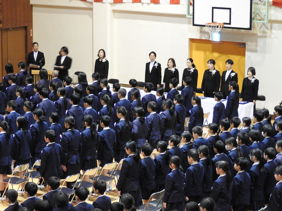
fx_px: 937
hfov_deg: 17.1
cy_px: 106
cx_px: 141
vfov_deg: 12.9
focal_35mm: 115
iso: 800
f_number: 5
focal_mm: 20.6
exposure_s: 1/6
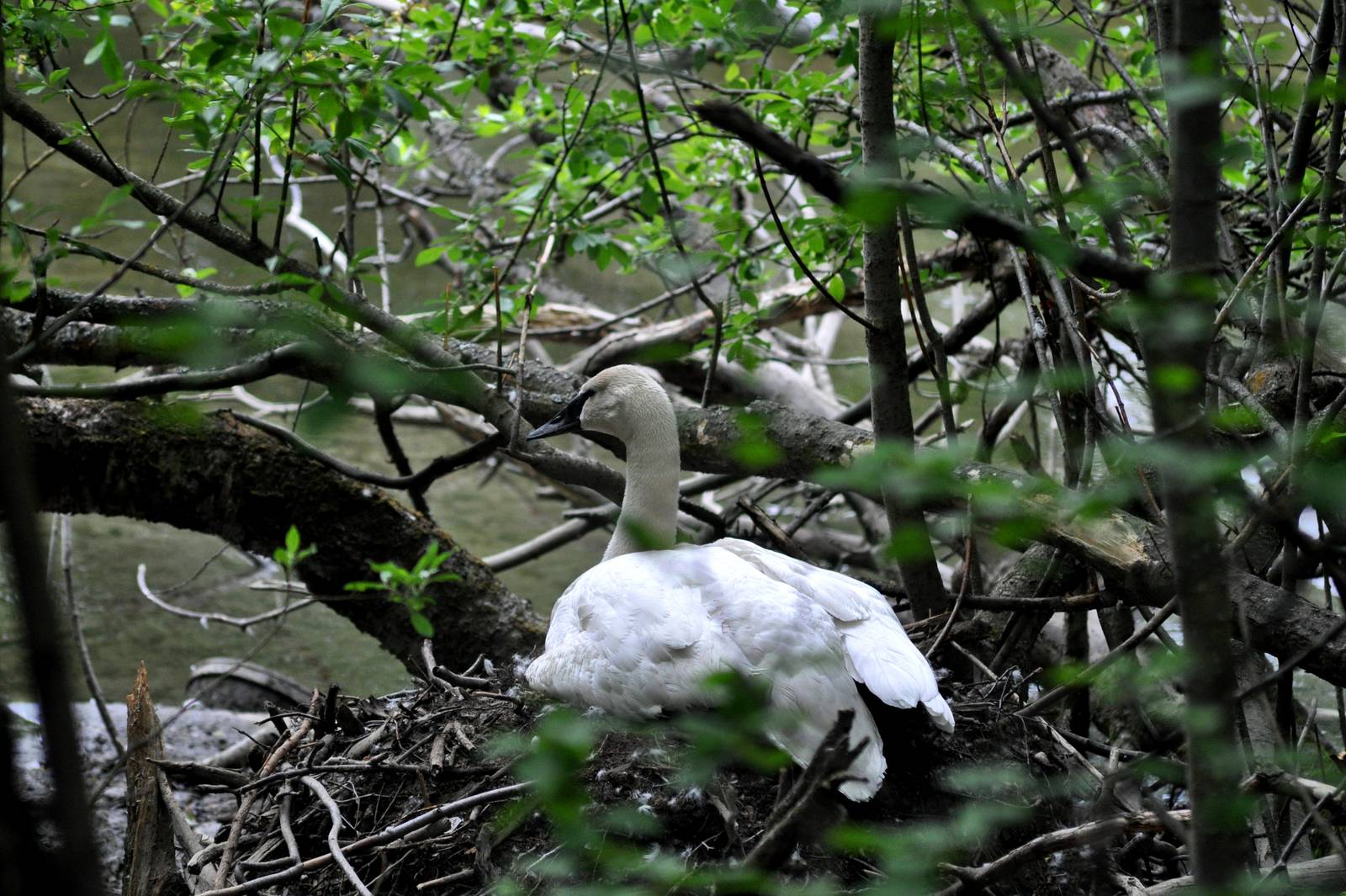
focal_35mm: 292
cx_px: 673
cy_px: 448
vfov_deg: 4.7
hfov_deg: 7.0
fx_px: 10930
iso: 800
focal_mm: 195
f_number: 4.8
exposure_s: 1/800
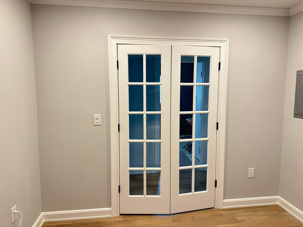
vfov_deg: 56.8
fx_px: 210
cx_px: 152
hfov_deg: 71.6
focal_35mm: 24
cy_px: 114
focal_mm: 6.86
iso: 250
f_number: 1.78
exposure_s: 1/60
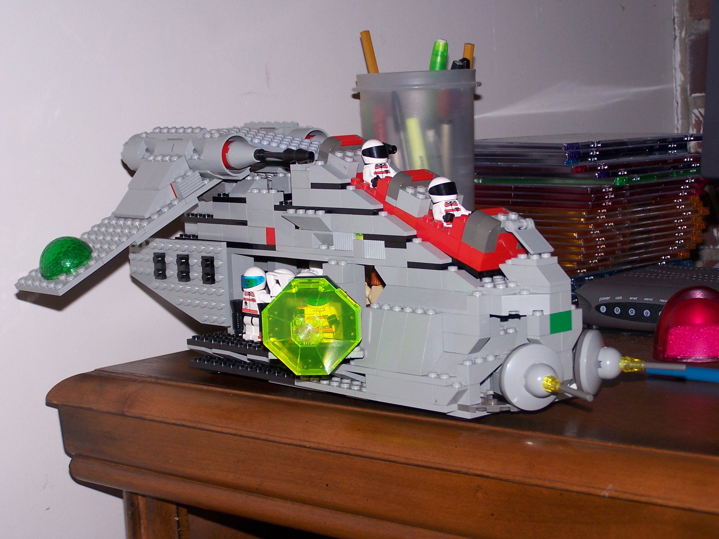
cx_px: 360
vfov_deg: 19.6
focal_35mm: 75
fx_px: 1558
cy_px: 270
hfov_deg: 26.0
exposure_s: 1/80
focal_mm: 12.4
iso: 80
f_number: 3.2
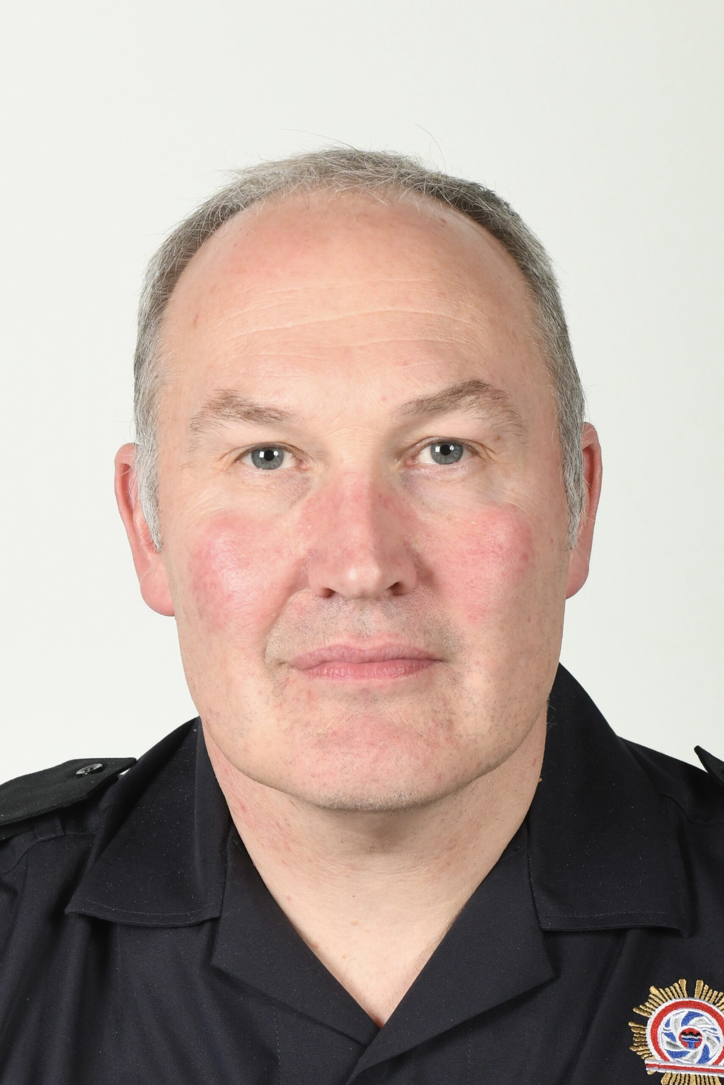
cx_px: 362
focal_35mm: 60
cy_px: 542
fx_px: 1809
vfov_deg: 33.4
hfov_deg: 22.6
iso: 500
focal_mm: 60
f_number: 5.6
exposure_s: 1/250
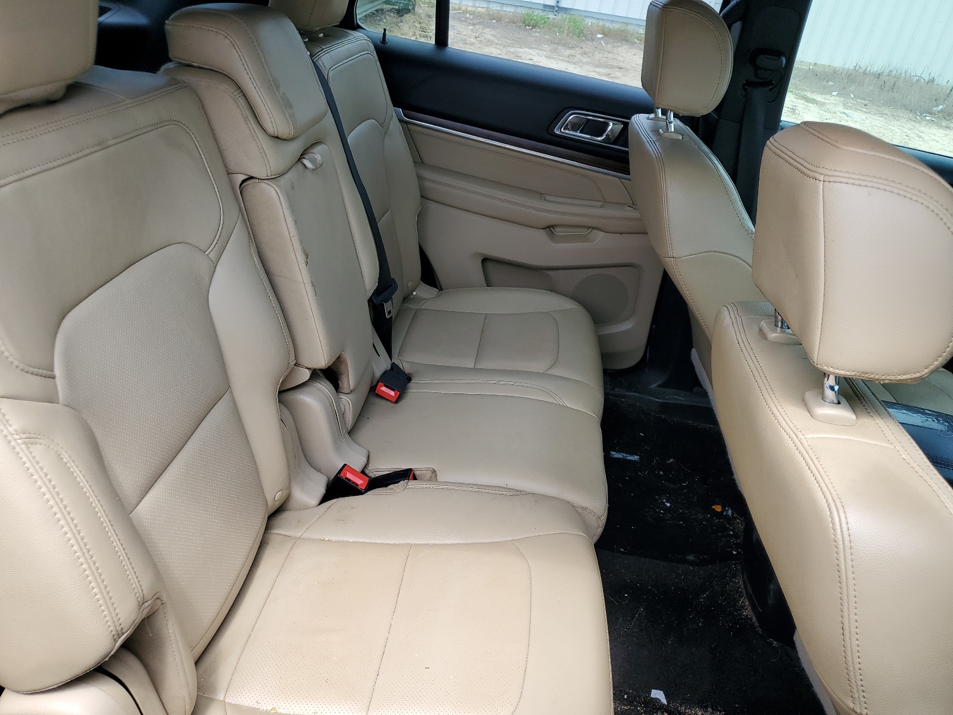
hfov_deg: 67.3
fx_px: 716
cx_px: 476
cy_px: 358
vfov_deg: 53.1
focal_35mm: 26
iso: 50
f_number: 1.5
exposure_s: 1/303
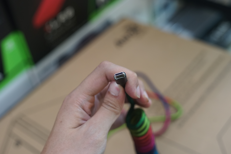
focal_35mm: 50
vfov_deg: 27.0
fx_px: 321
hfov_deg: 39.6
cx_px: 116
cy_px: 77
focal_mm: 50
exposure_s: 1/60
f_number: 4
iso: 1600
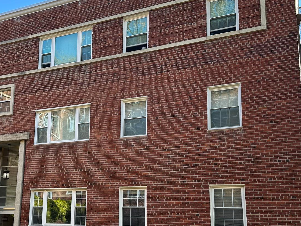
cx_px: 108
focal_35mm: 45
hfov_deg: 41.7
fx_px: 391
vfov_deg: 31.9
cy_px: 154
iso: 80
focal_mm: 6.86
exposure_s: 1/286
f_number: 1.78
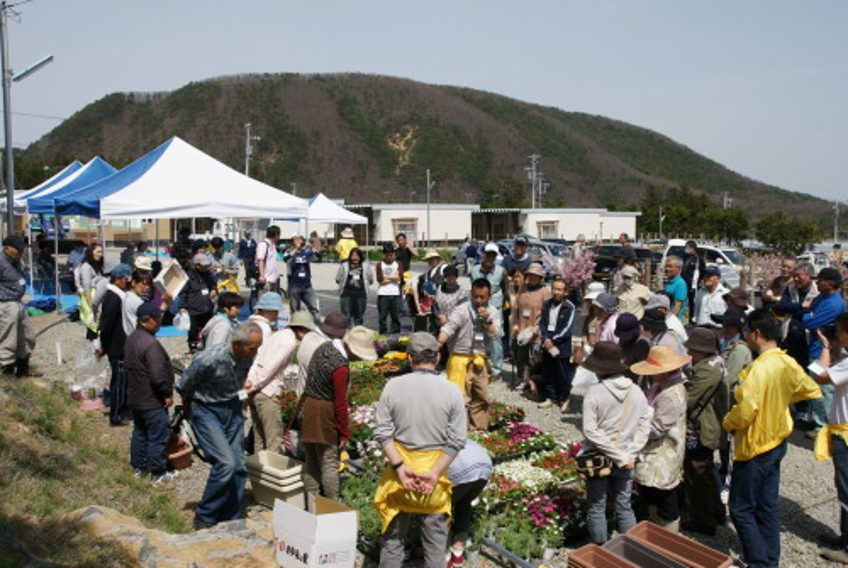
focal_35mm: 33
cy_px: 284
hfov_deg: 57.2
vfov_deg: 40.1
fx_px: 778
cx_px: 424
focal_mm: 22
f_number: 10
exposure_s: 1/500
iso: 200
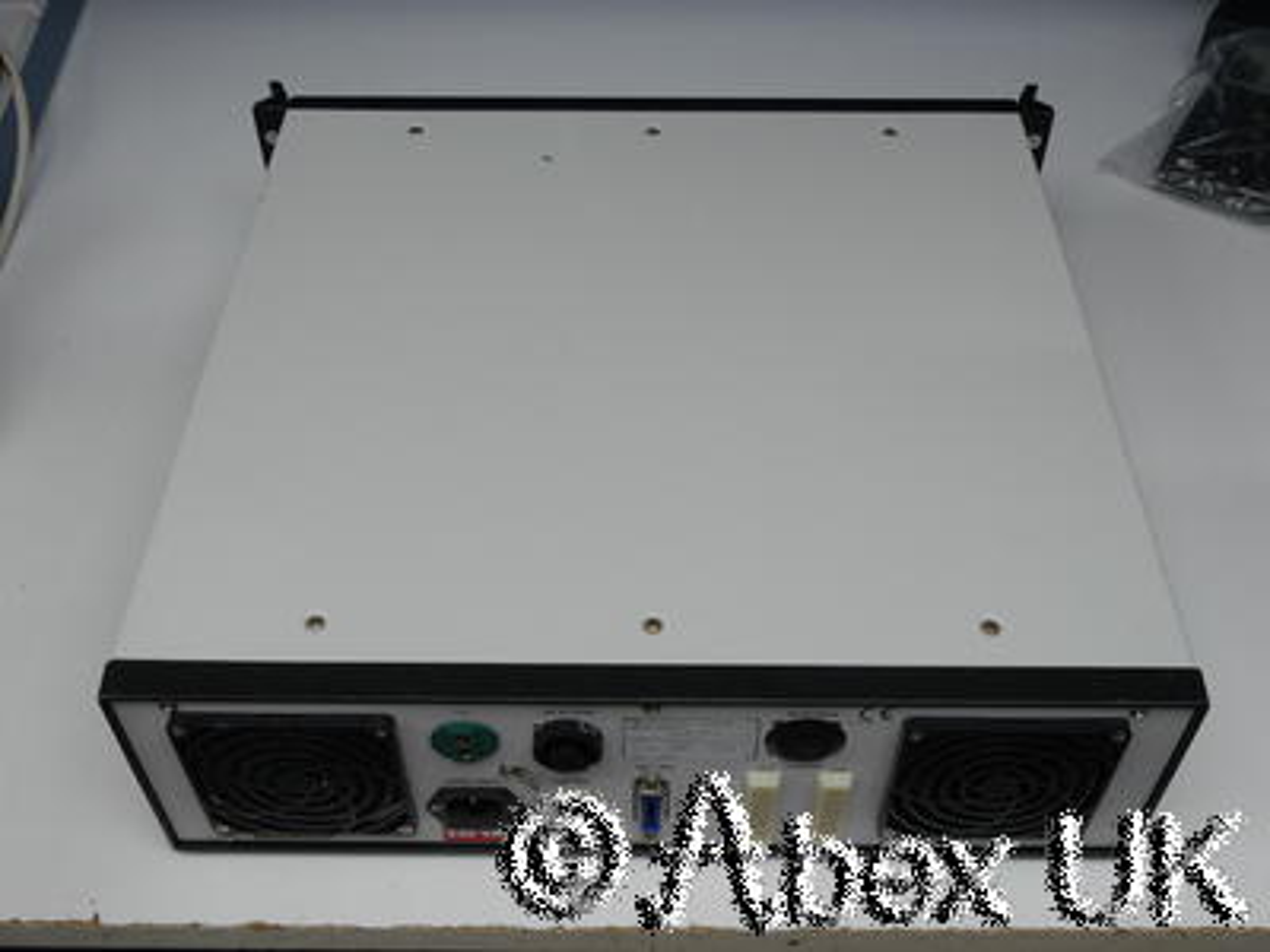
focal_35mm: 38
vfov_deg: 37.7
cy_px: 476
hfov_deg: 49.0
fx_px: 1394
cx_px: 635
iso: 400
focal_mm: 19
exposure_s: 1/50
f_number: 9
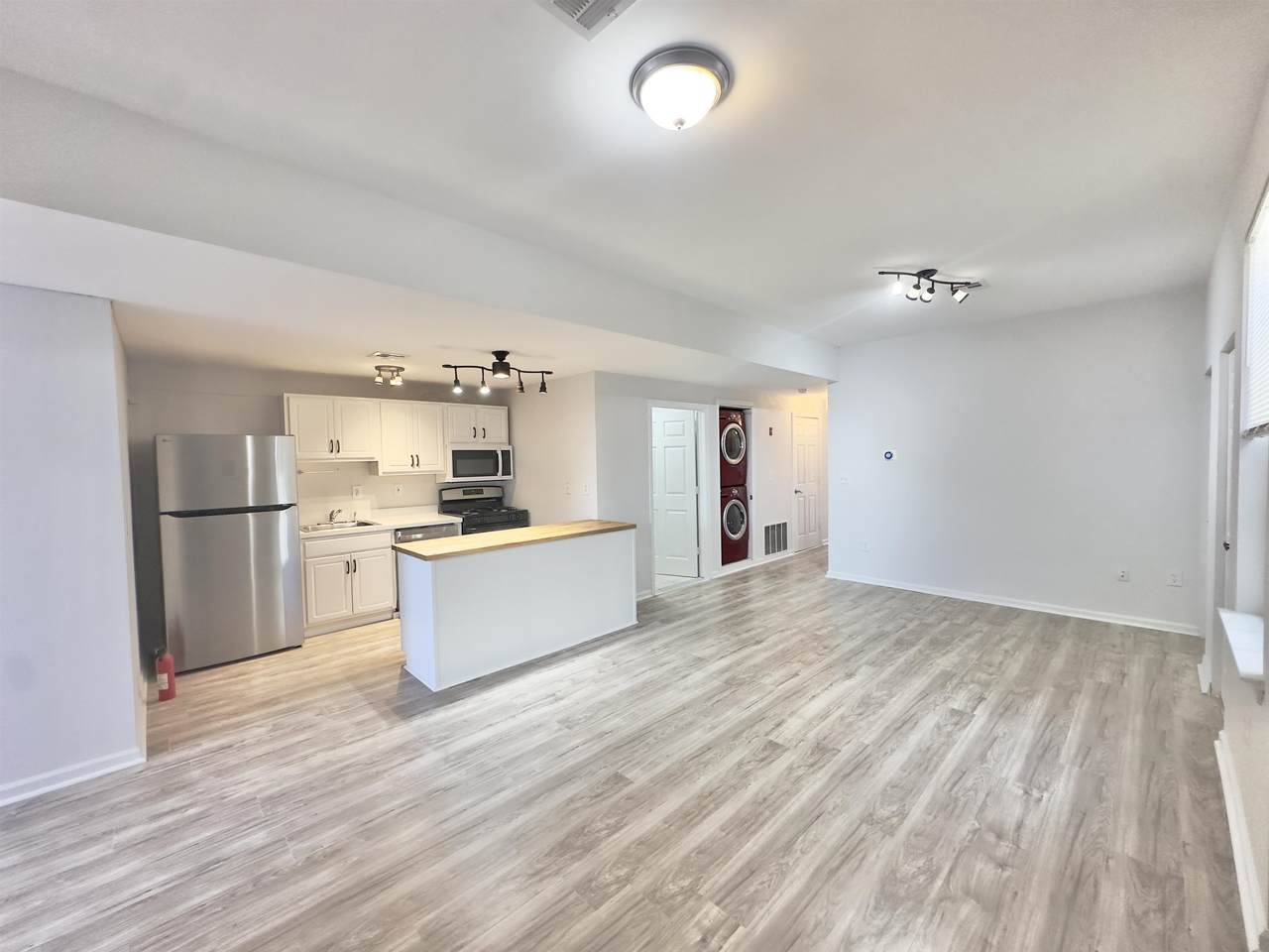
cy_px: 476
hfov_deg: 102.1
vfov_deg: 85.7
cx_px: 634
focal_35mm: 14
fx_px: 513
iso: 200
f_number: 2.2
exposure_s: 1/120
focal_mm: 2.22
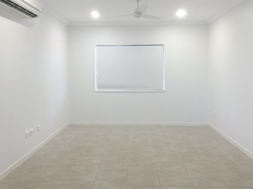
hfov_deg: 58.4
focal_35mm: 31
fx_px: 227
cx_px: 126
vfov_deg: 45.4
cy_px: 94
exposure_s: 1/33
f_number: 2.4
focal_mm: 3.3
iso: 80
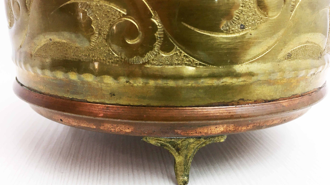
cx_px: 165
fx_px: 280
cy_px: 106
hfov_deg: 61.0
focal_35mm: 32
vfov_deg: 36.6
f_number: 2.2
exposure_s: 1/33
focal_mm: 4.15
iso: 50
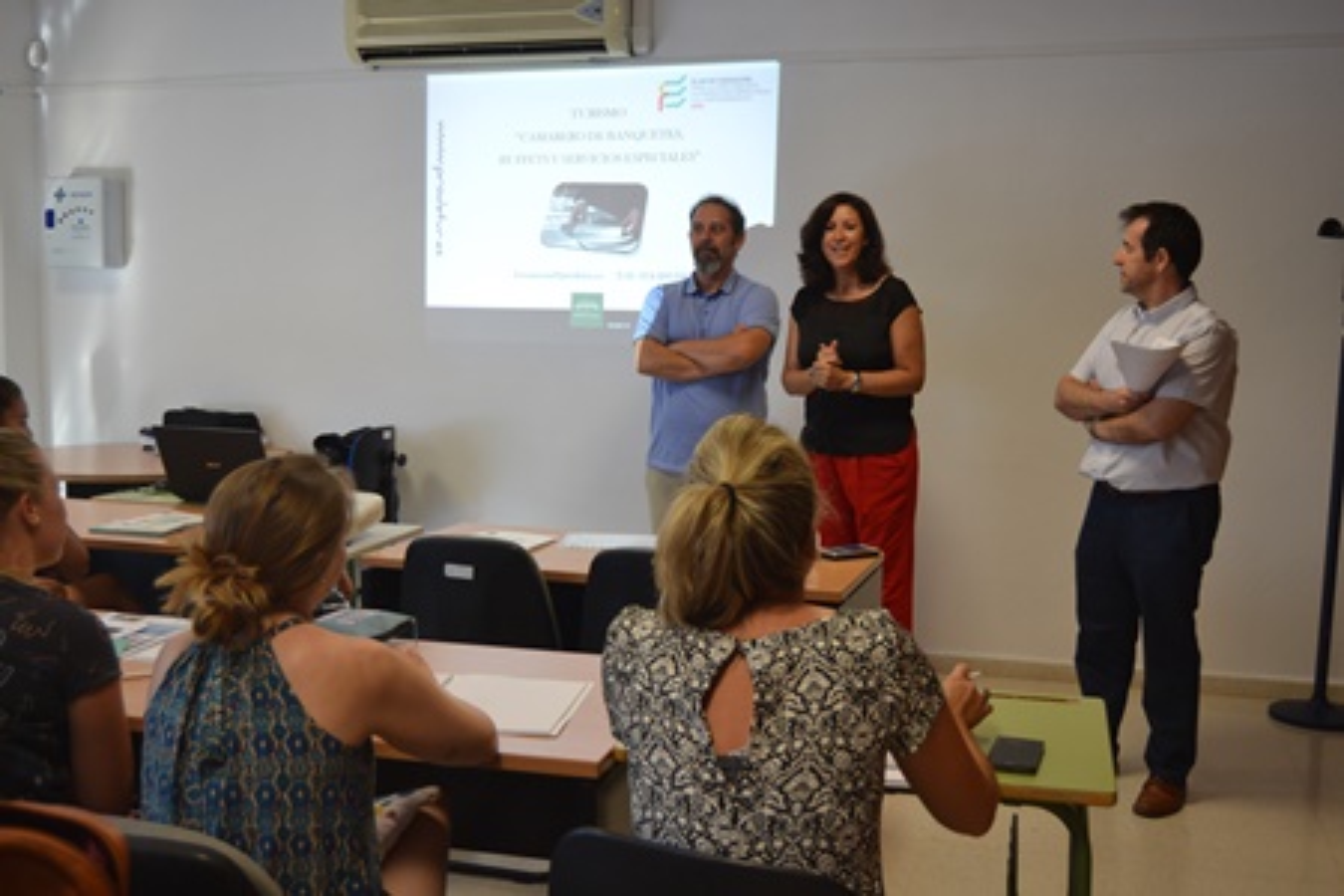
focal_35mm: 39
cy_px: 448
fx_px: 1456
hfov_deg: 49.6
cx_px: 672
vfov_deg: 34.2
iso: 450
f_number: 4
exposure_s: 1/60
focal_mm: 26
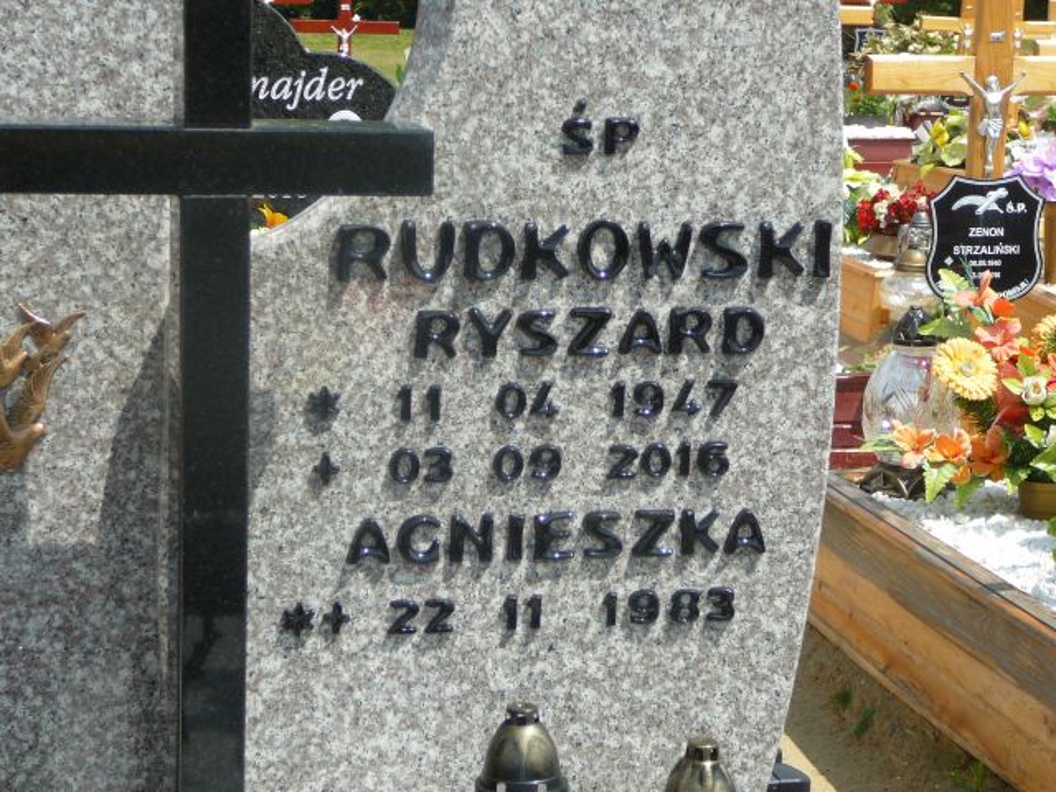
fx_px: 2654
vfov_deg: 17.0
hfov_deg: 22.5
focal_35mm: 87
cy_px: 396
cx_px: 528
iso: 80
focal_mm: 13
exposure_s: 1/640
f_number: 3.8
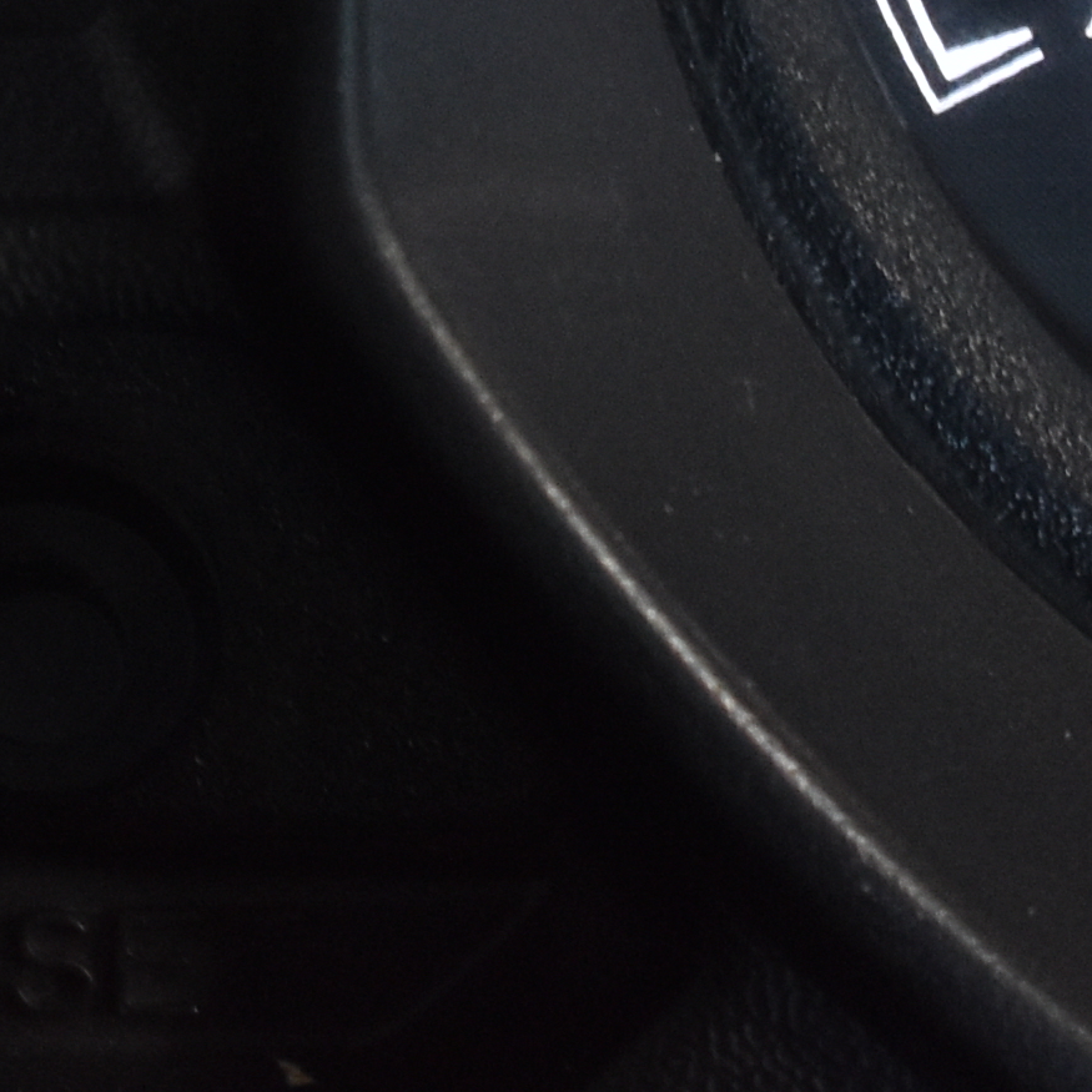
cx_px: -583
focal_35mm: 481
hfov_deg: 3.6
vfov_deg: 3.6
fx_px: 17164
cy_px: -1353
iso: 800
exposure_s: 1/50
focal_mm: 55
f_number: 5.6
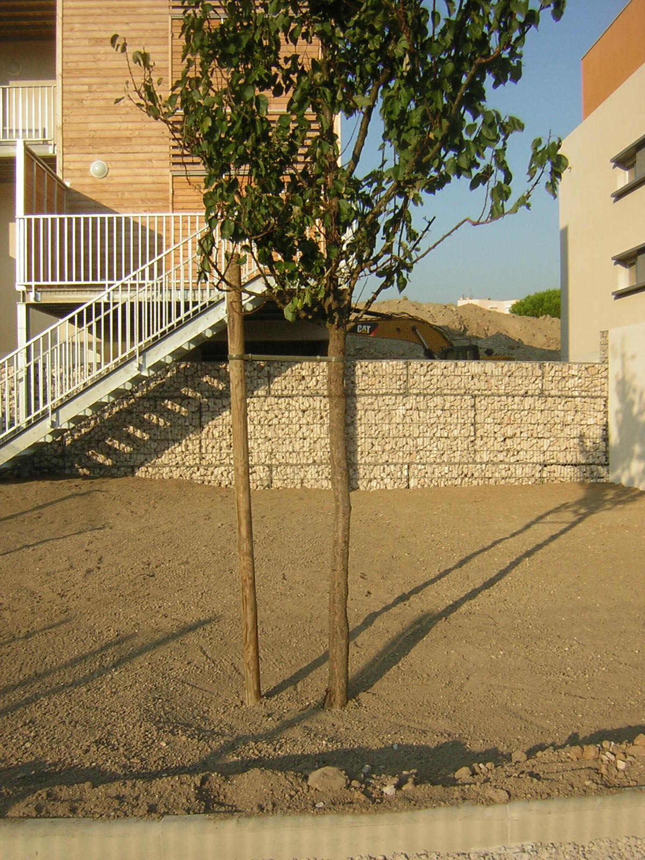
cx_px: 322
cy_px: 430
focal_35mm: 36
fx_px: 894
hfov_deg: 39.7
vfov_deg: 51.4
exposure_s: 1/296
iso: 50
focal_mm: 4.7
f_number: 5.2
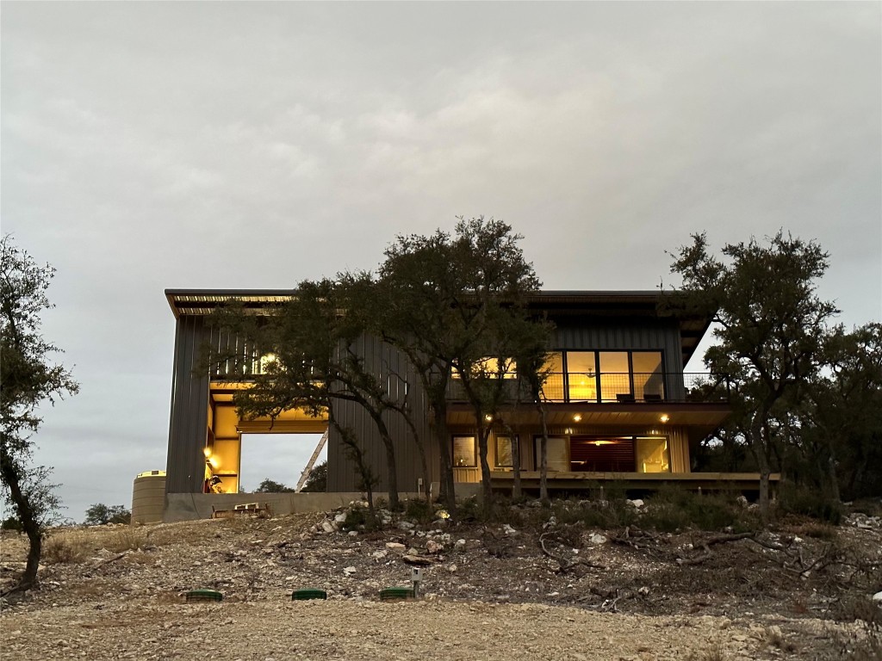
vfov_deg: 30.3
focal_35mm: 48
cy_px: 330
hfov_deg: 39.7
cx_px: 441
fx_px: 1223
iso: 640
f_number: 1.78
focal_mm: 6.86
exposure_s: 1/30
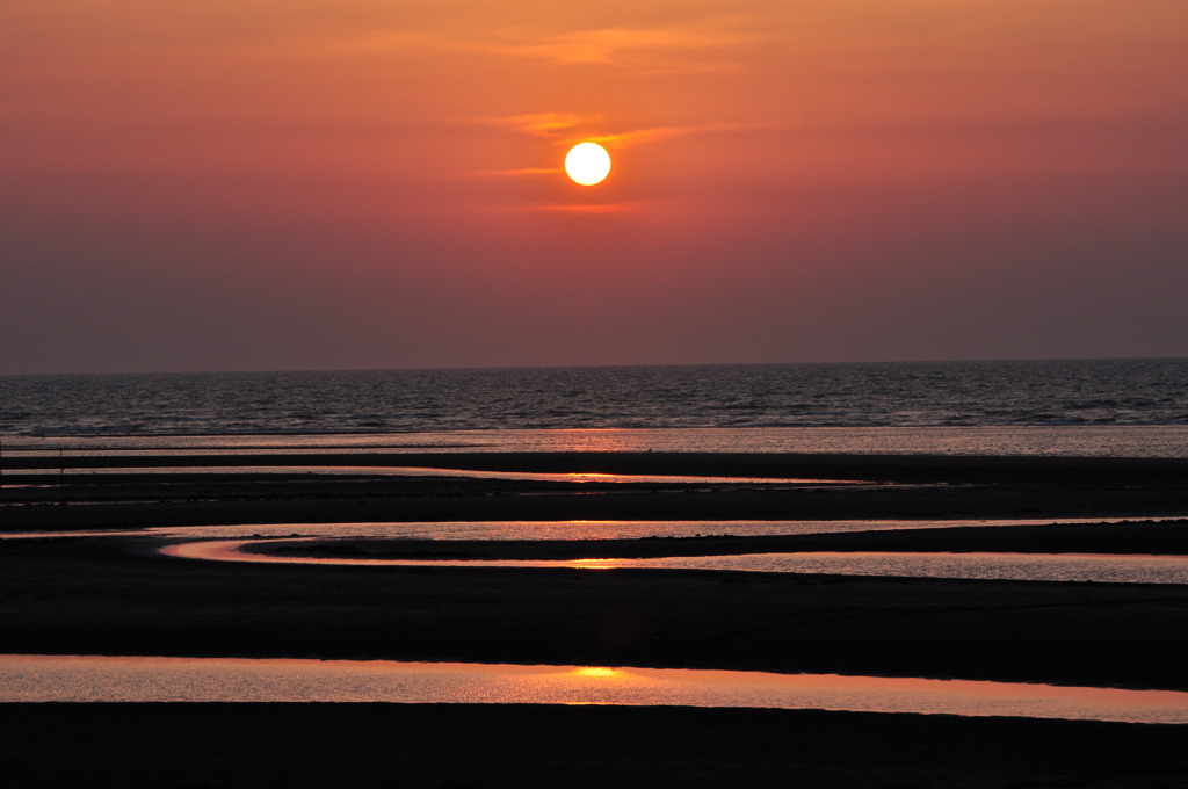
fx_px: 4696
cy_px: 394
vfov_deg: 9.6
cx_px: 594
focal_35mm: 142
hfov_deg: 14.4
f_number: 7.1
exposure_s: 1/200
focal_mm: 95
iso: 200
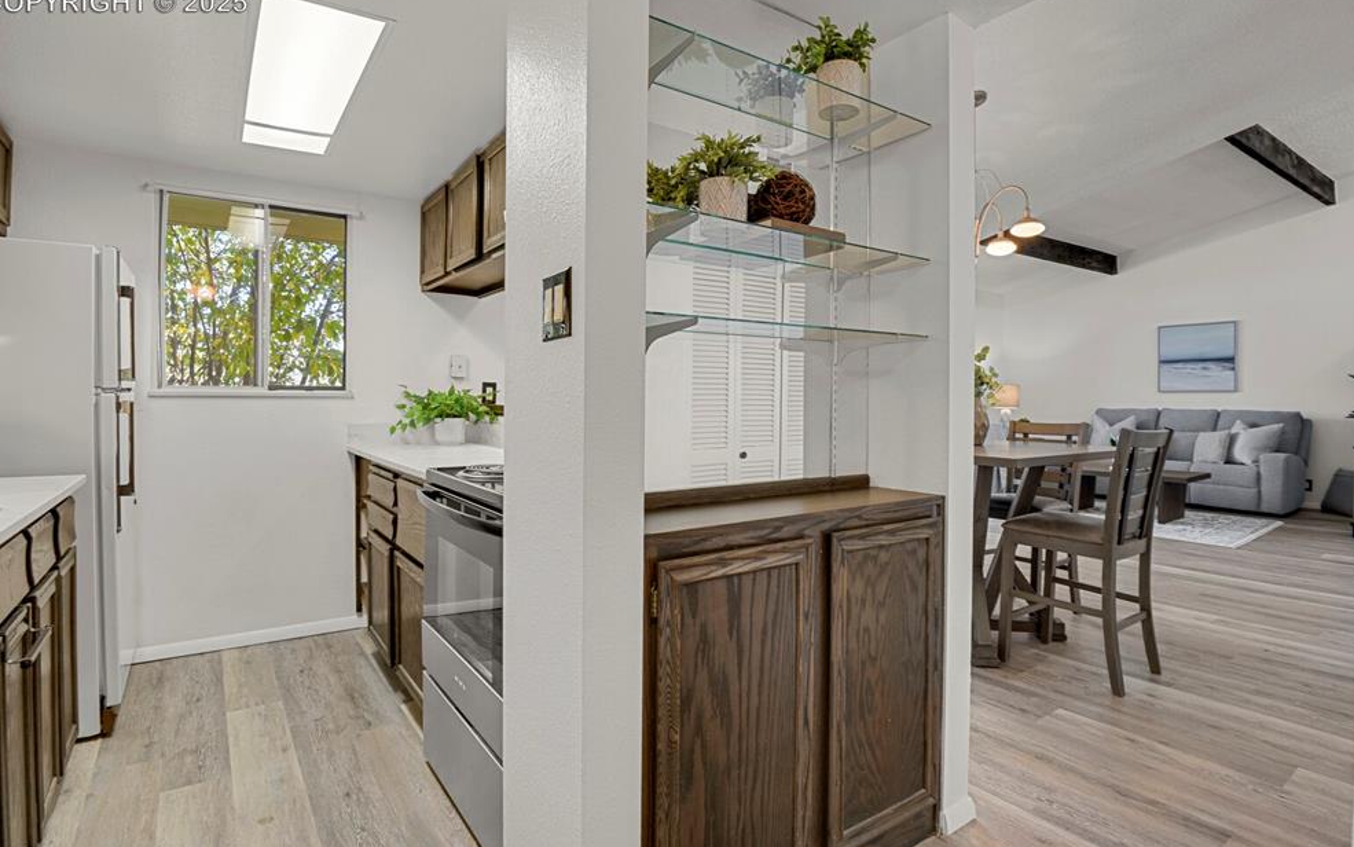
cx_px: 682
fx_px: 664
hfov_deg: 91.1
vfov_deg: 65.0
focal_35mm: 18
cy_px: 406
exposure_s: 3
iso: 250
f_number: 8
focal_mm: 17
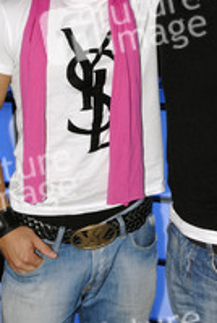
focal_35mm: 78
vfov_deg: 25.8
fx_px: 703
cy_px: 108
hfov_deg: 17.4
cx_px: 172
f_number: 5.6
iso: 500
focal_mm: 26
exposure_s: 1/50
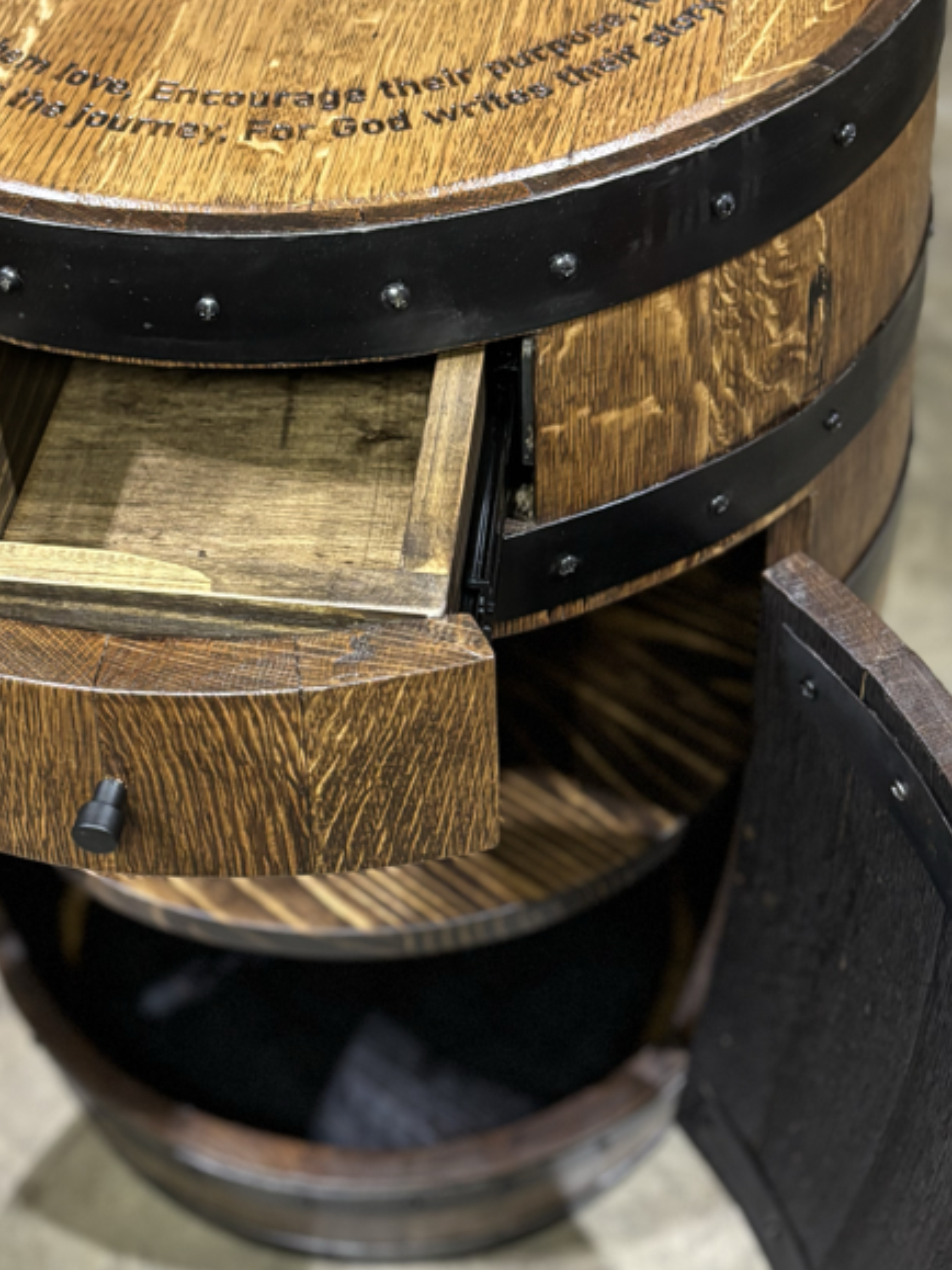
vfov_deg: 41.2
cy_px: 551
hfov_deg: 31.1
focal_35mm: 46
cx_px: 274
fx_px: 1687
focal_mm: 5.96
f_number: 1.6
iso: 400
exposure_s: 1/40
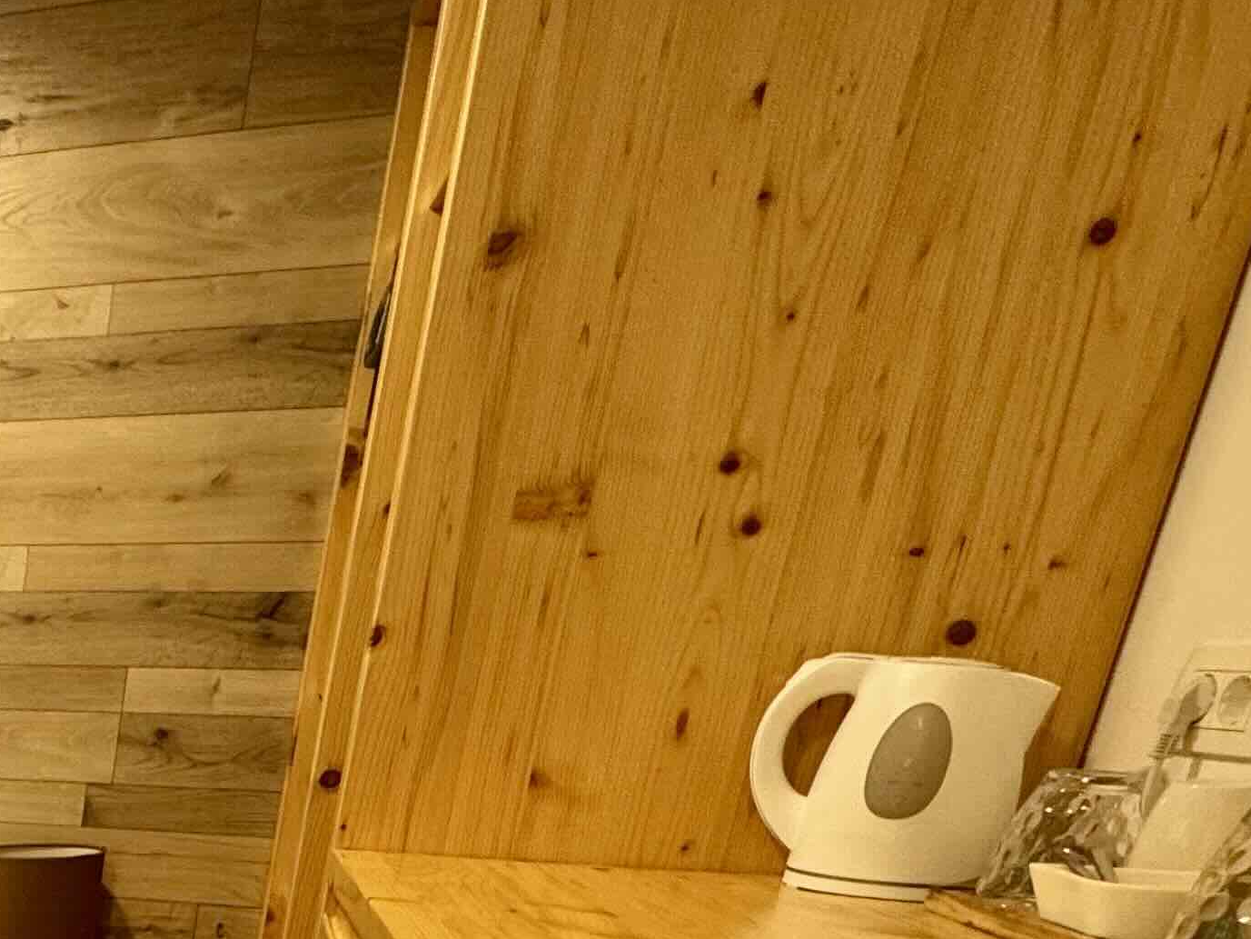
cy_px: 1108
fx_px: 1482
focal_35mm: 41
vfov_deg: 30.3
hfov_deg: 31.1
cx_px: -501
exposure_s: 1/50
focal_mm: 2.22
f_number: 2.2
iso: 200
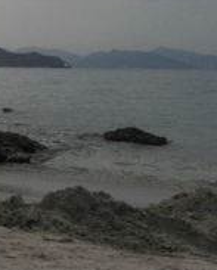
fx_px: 865
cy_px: -52
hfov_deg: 13.1
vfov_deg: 17.0
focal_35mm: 108
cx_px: -162
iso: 160
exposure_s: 1/236
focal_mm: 5.2
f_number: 6.3
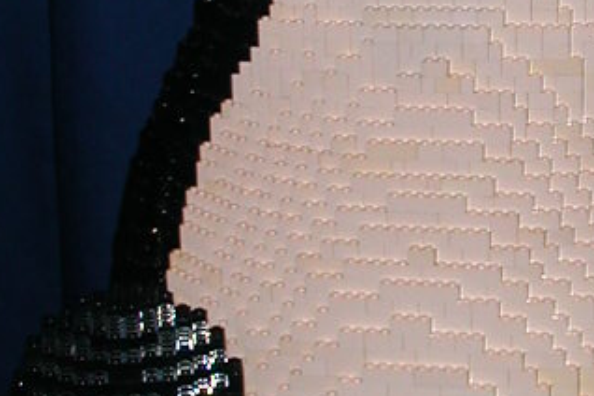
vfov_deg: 11.1
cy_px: 243
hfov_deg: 16.5
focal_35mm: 124
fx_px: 2046
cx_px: 319
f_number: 2.7
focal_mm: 5.6
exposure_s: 1/59.9
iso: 100
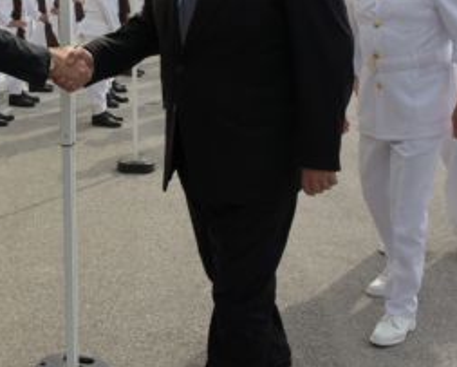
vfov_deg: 23.0
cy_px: 6
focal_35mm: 64
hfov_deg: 28.8
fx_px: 867
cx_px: 87
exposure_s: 1/320
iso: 100
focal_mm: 18
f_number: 8
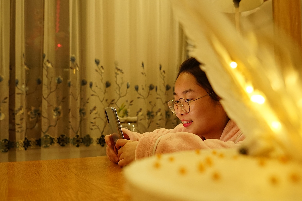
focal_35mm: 37
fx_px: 310
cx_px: 154
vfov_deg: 35.9
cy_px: 99
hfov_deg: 51.9
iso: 1600
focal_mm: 24
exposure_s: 1/60
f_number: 4
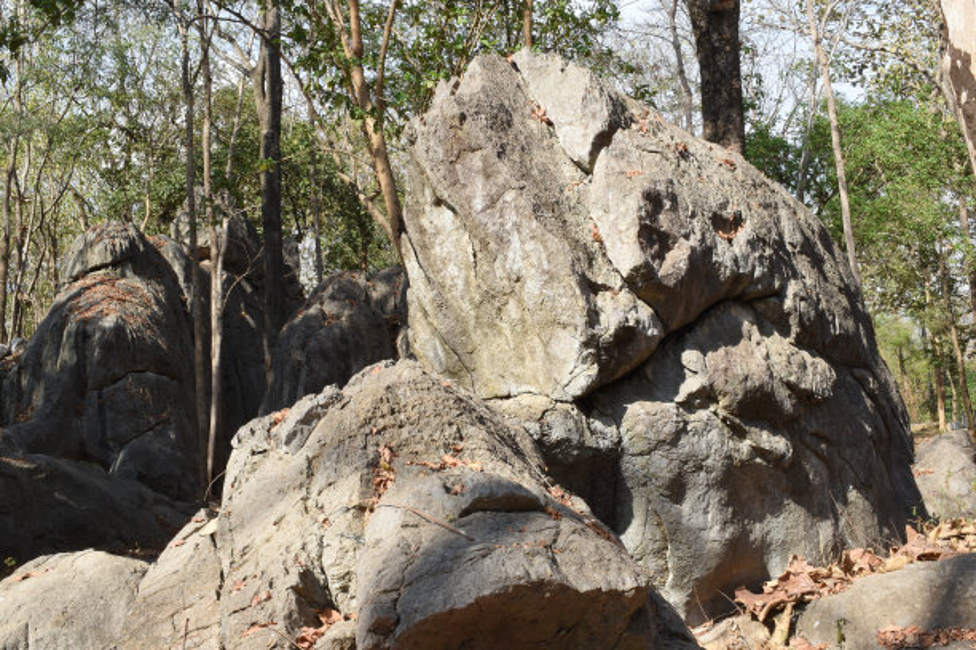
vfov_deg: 29.9
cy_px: 325
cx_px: 488
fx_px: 1220
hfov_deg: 43.6
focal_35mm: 45
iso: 160
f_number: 29
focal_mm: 30
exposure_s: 1/25
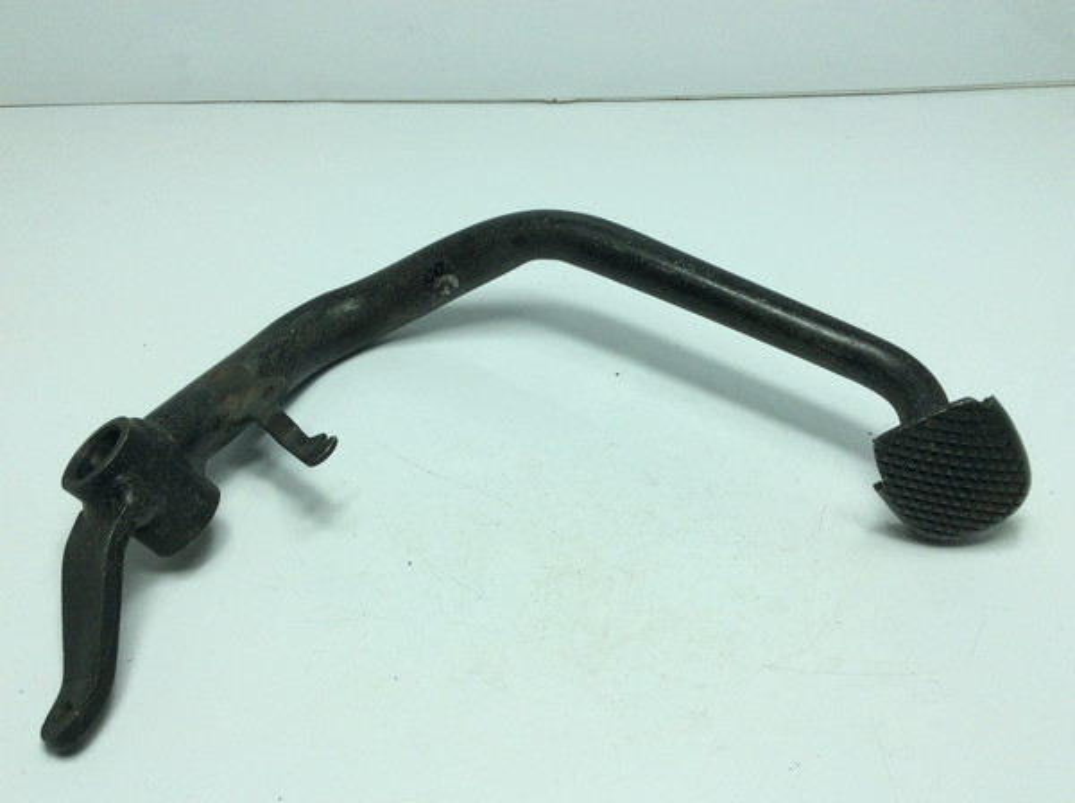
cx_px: 538
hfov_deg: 56.9
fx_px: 992
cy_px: 402
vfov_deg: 44.0
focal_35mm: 32
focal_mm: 3.3
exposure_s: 1/550
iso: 32
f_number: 2.4
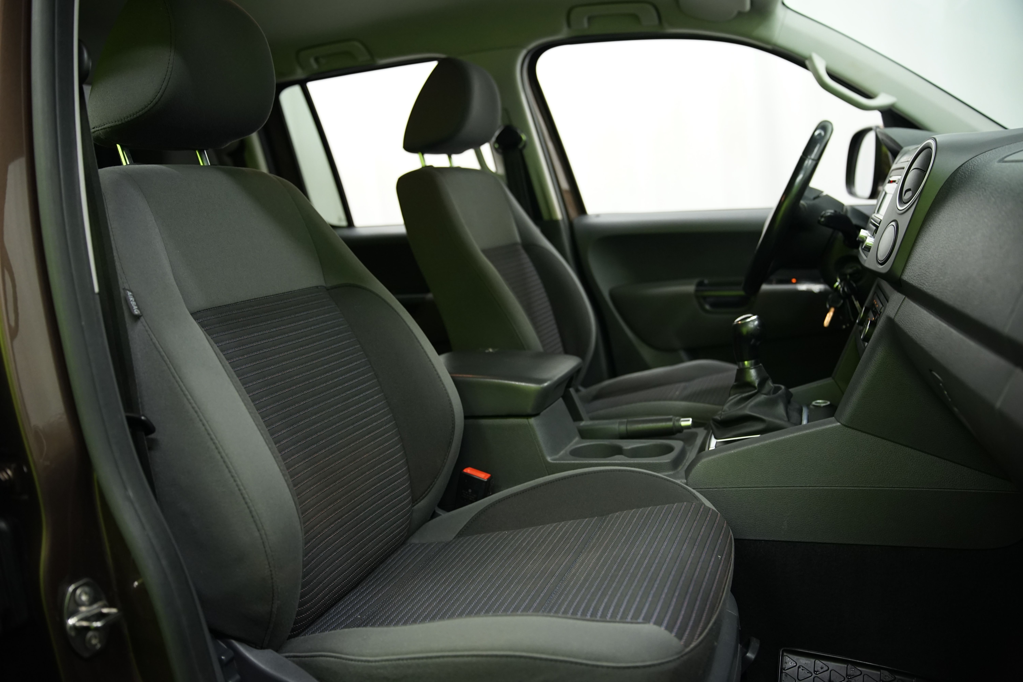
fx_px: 796
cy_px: 341
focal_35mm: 28
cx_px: 512
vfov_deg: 46.4
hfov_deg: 65.5
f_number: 2.8
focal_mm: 28
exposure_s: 1/40
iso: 1000
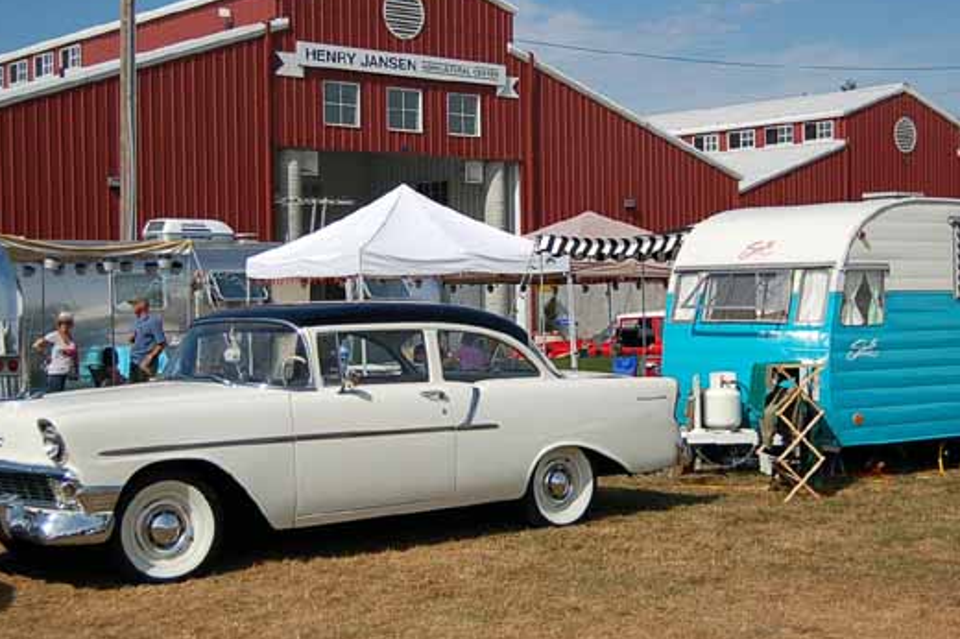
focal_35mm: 61
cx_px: 520
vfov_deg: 22.2
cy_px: 319
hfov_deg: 32.9
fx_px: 1626
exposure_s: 1/3200
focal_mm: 30
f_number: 4.2
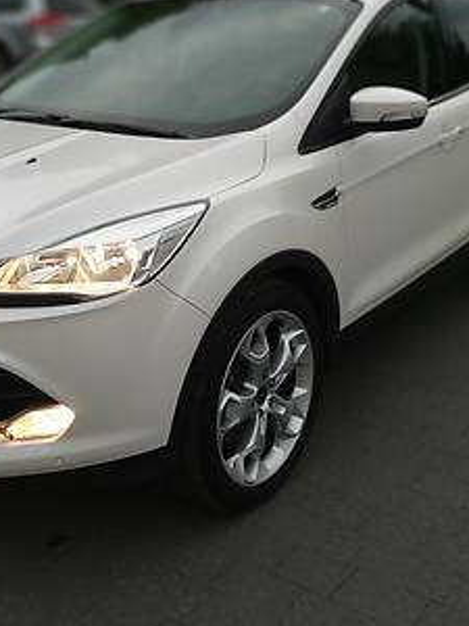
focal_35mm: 48
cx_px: 211
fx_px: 867
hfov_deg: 30.2
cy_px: 150
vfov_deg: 38.5
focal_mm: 3.9
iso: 100
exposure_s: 1/299
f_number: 1.9
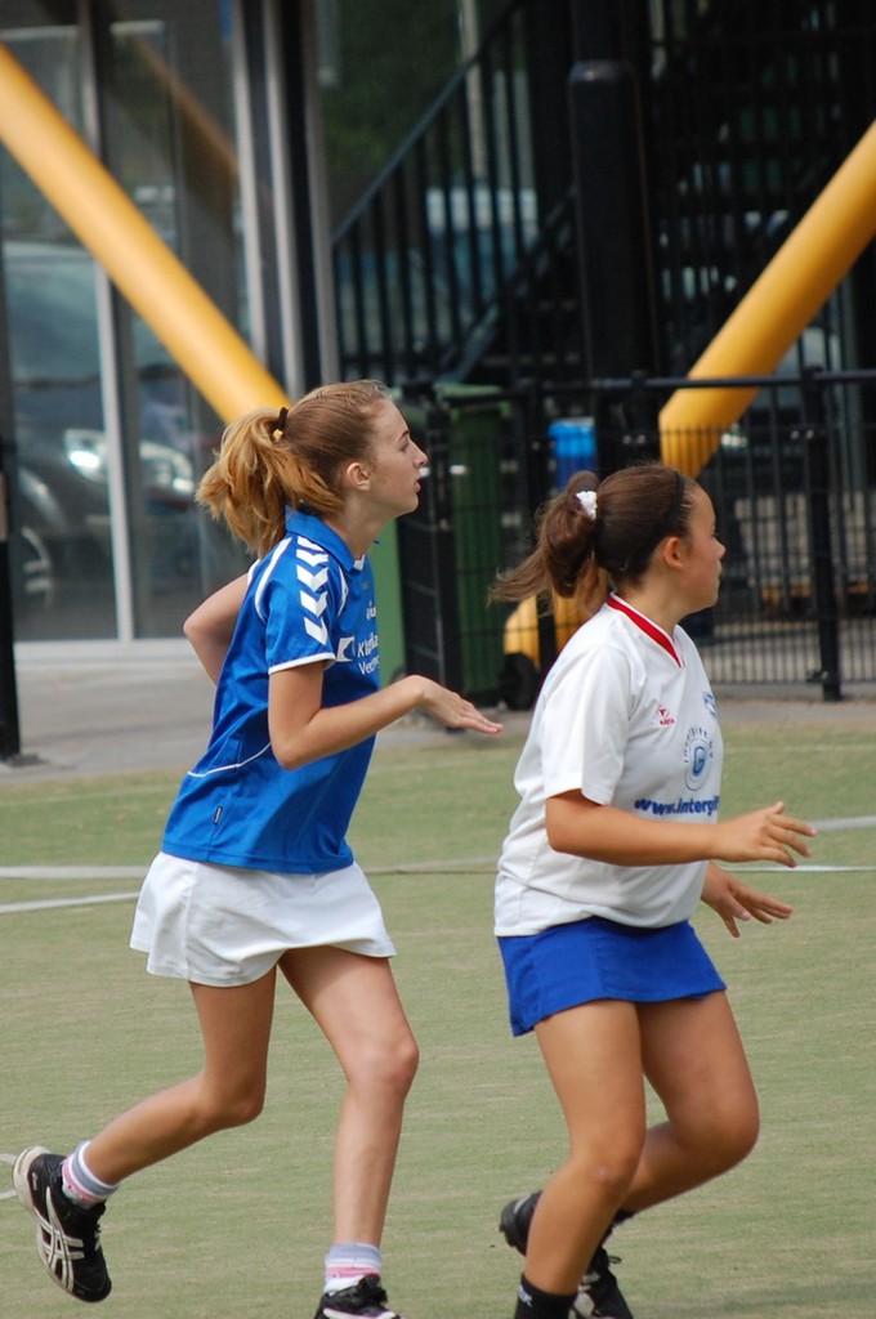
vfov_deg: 7.2
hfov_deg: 4.8
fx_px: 10430
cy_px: 660
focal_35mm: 285
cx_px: 438
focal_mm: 190
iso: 400
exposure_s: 1/1000
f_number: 5.6
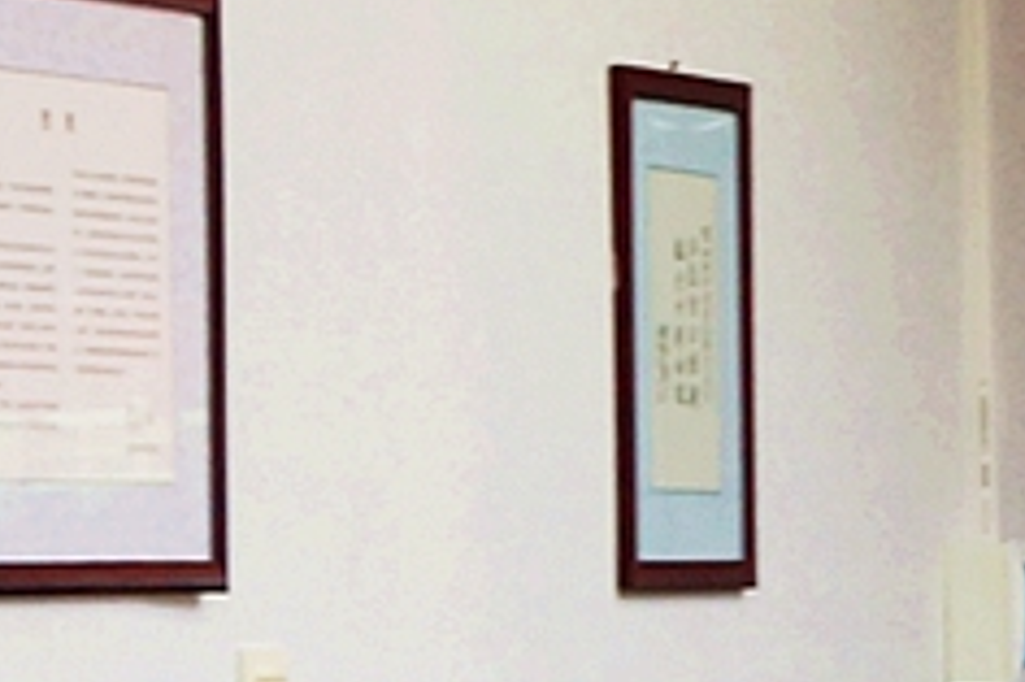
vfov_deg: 4.2
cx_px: 3466
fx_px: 9332
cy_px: 1069
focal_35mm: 328
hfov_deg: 5.7
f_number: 5
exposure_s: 1/6
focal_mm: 29
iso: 200
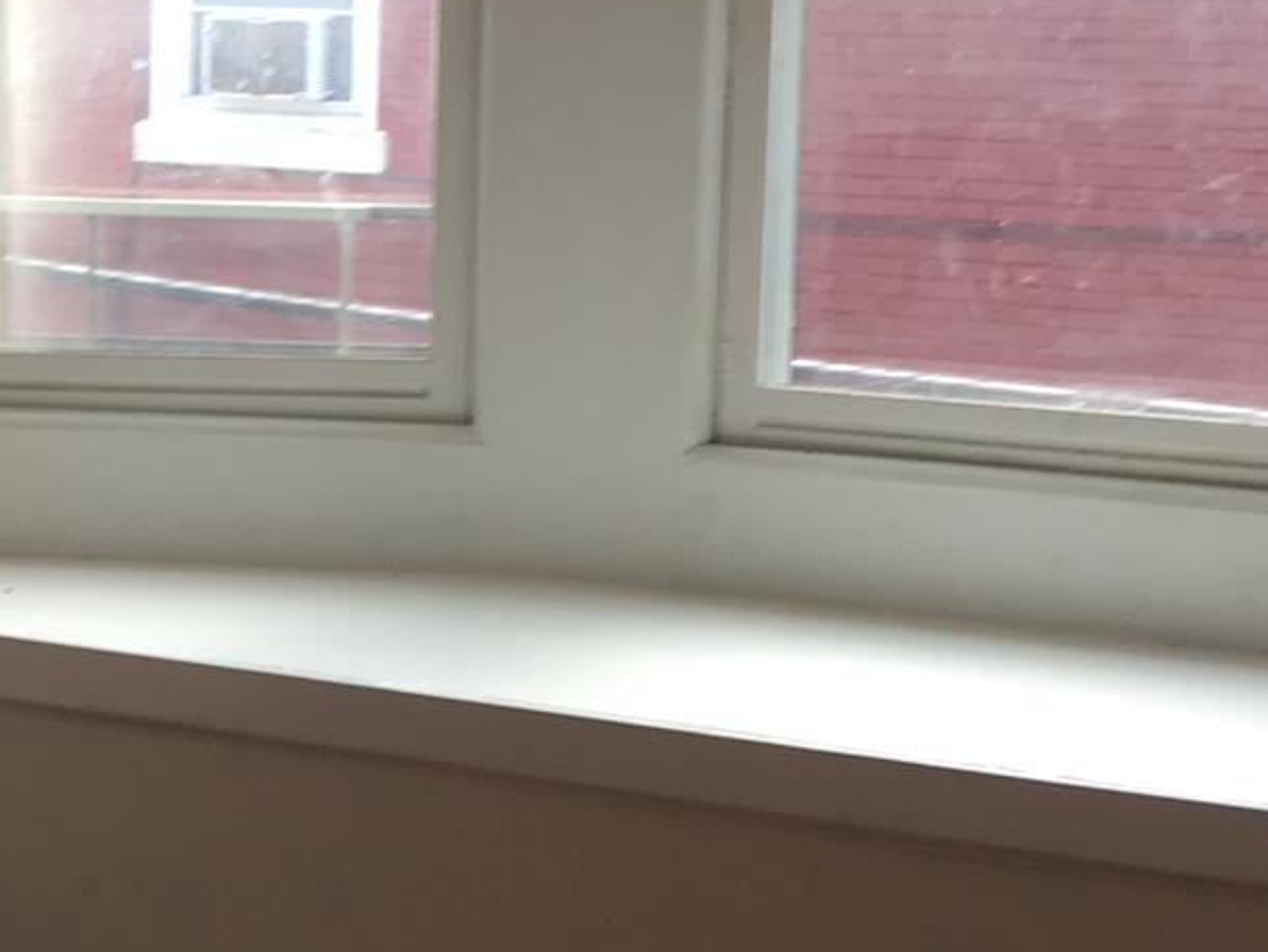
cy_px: 611
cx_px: -153
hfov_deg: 19.1
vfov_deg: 15.1
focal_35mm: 98
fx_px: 3591
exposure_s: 1/60
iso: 25
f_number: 2.2
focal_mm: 4.15
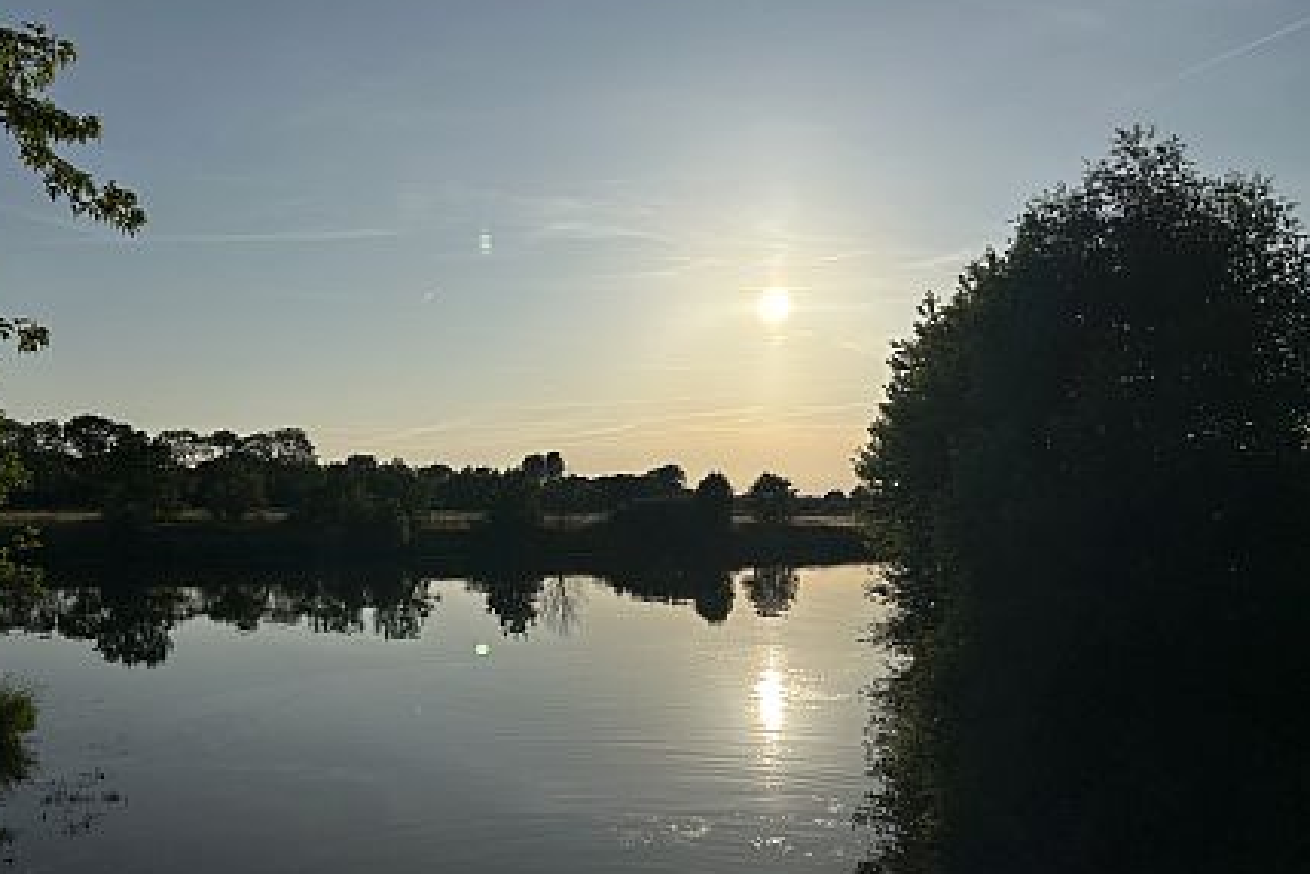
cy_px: 469
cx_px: 635
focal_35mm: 28
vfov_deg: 46.4
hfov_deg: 65.5
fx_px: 1019
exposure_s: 1/30303
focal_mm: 5.7
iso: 40
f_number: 1.5
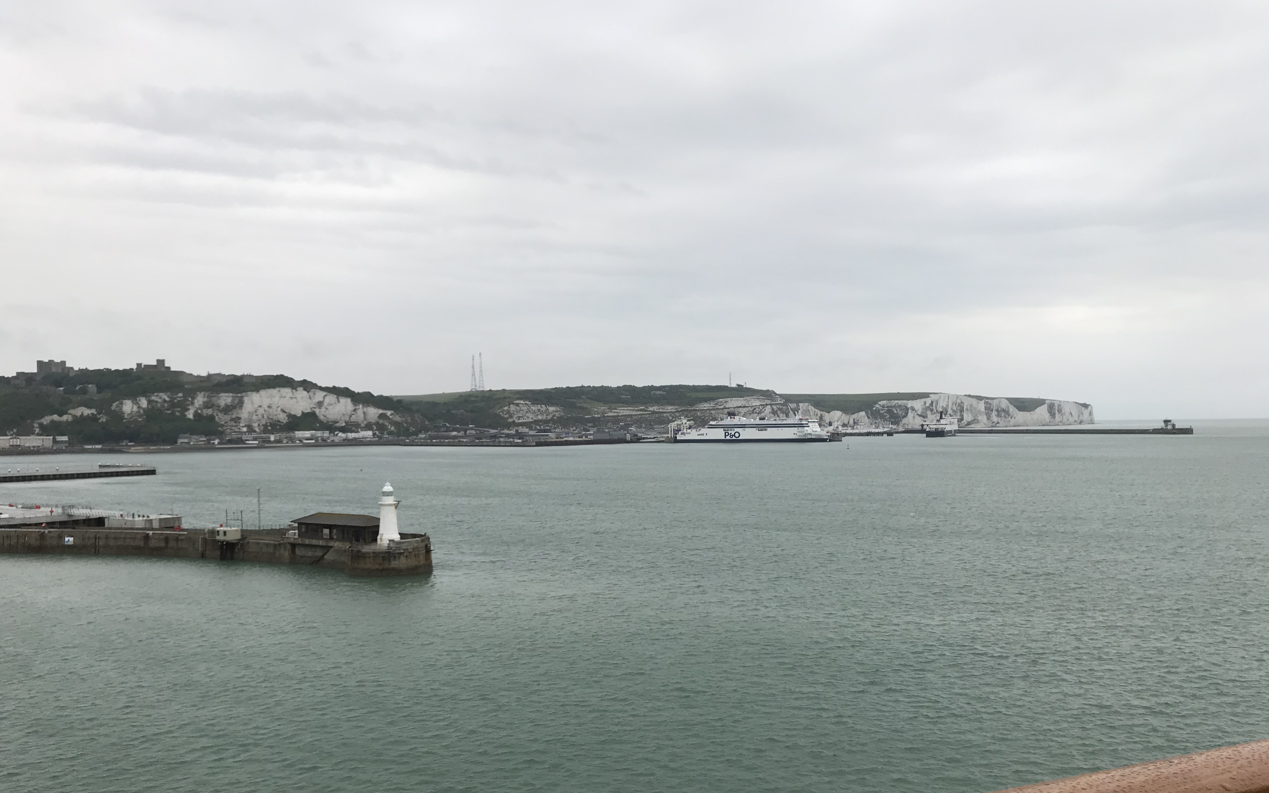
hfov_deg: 62.9
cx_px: 638
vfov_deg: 41.7
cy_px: 472
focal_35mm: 30
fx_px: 1038
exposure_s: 1/293
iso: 20
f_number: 1.8
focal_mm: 3.99
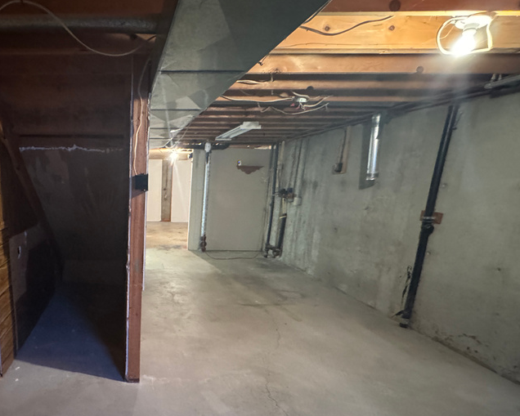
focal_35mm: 22
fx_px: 339
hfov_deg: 68.8
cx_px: 114
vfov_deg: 62.2
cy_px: 262
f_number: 2.2
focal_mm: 2.22
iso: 1600
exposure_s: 1/30
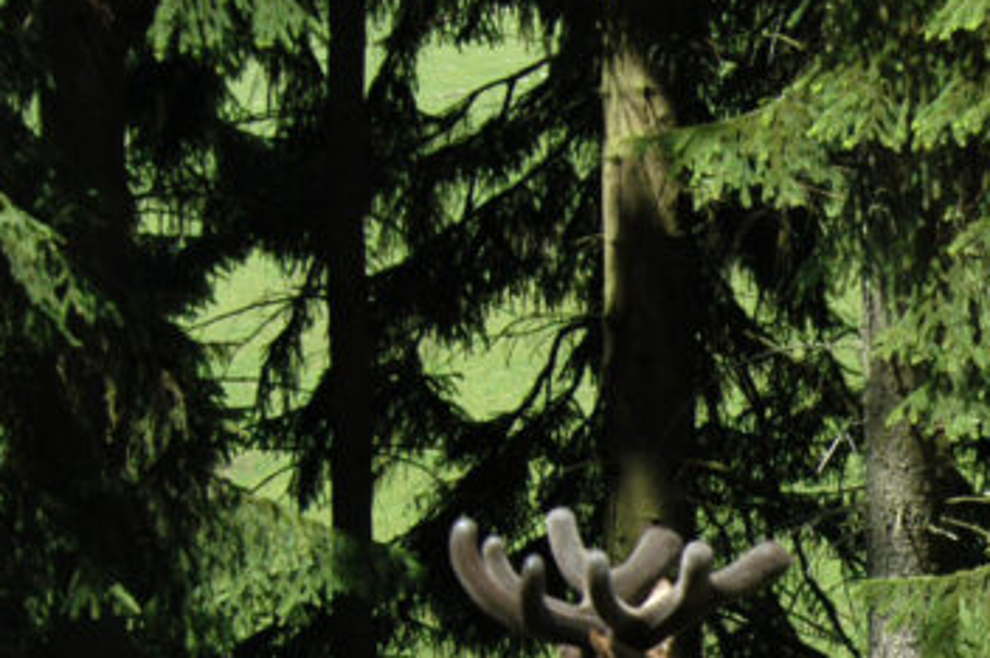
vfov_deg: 3.9
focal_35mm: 349
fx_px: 9588
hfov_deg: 5.9
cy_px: 943
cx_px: 1406
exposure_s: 1/640
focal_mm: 80
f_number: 8
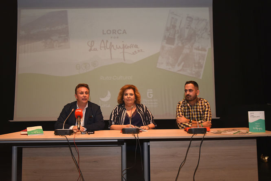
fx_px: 226
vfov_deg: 43.6
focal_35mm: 30
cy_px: 90
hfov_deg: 61.9
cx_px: 136
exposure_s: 1/125
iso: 1600
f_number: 5
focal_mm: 30
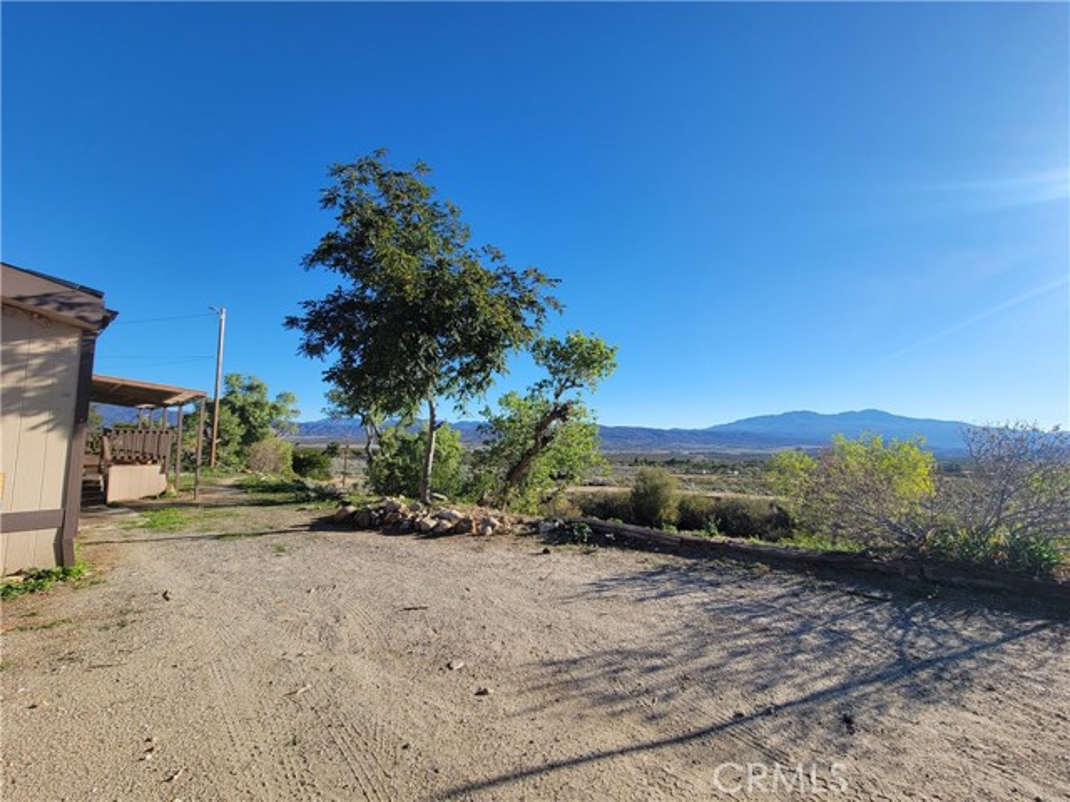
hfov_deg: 106.2
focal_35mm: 13
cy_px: 401
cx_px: 535
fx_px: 402
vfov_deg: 89.9
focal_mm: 2.2
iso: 50
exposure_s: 1/1325
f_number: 2.2
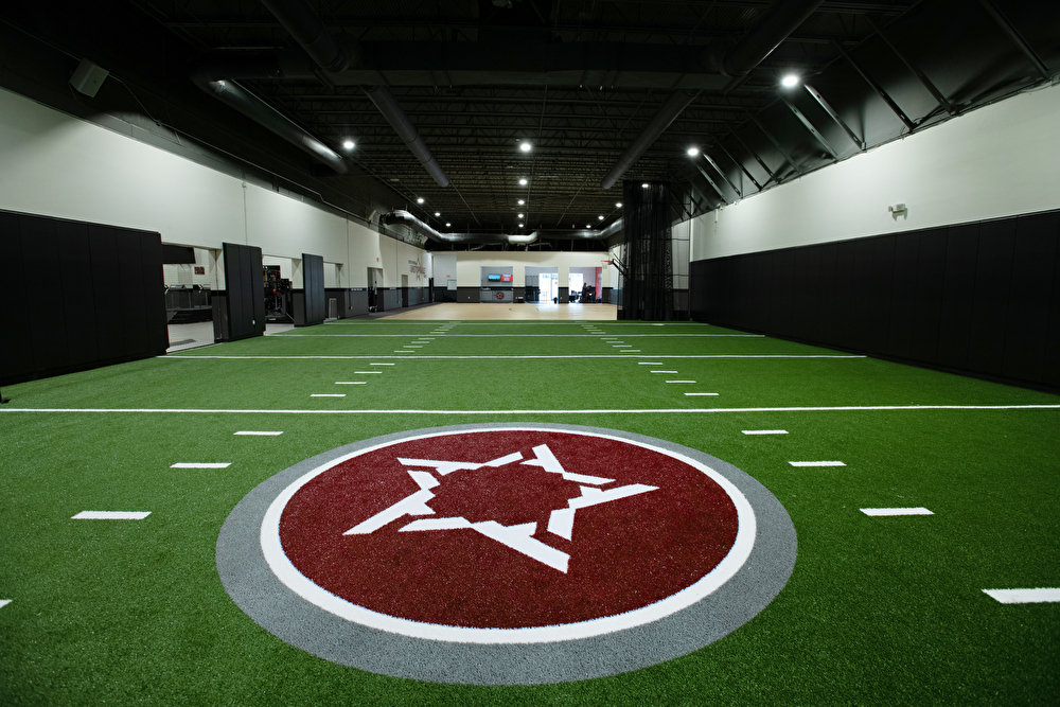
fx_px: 501
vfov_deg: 70.5
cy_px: 354
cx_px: 530
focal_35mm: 17
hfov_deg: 93.3
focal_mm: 17
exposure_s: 1/100
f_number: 5.6
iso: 800
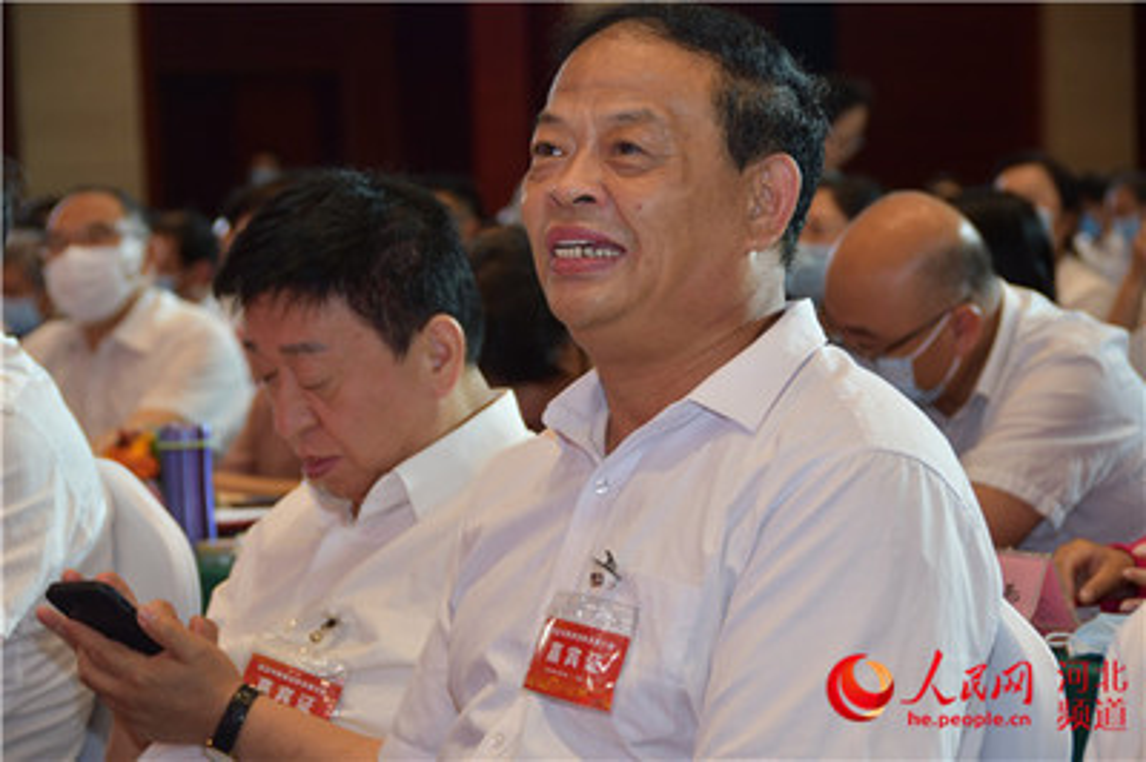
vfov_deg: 11.4
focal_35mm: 120
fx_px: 3817
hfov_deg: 17.1
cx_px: 573
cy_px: 381
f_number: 5
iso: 450
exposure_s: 1/60
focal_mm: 80
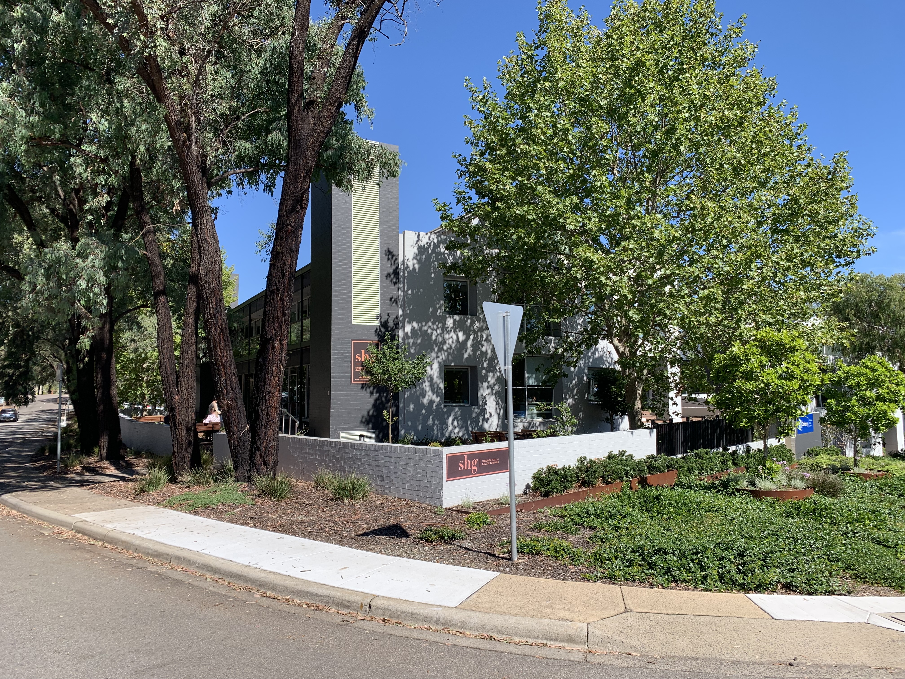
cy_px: 340
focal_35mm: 26
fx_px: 680
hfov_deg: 67.3
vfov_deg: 53.1
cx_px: 452
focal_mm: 4.25
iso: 25
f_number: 1.8
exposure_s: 1/1560
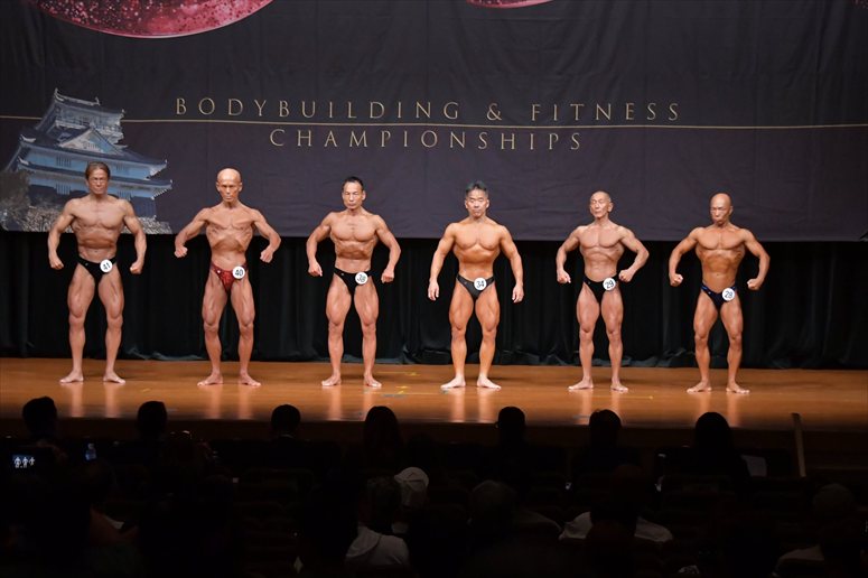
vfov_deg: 11.1
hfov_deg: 16.7
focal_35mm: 123
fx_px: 2964
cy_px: 289
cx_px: 434
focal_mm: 82
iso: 5000
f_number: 5.6
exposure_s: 1/400
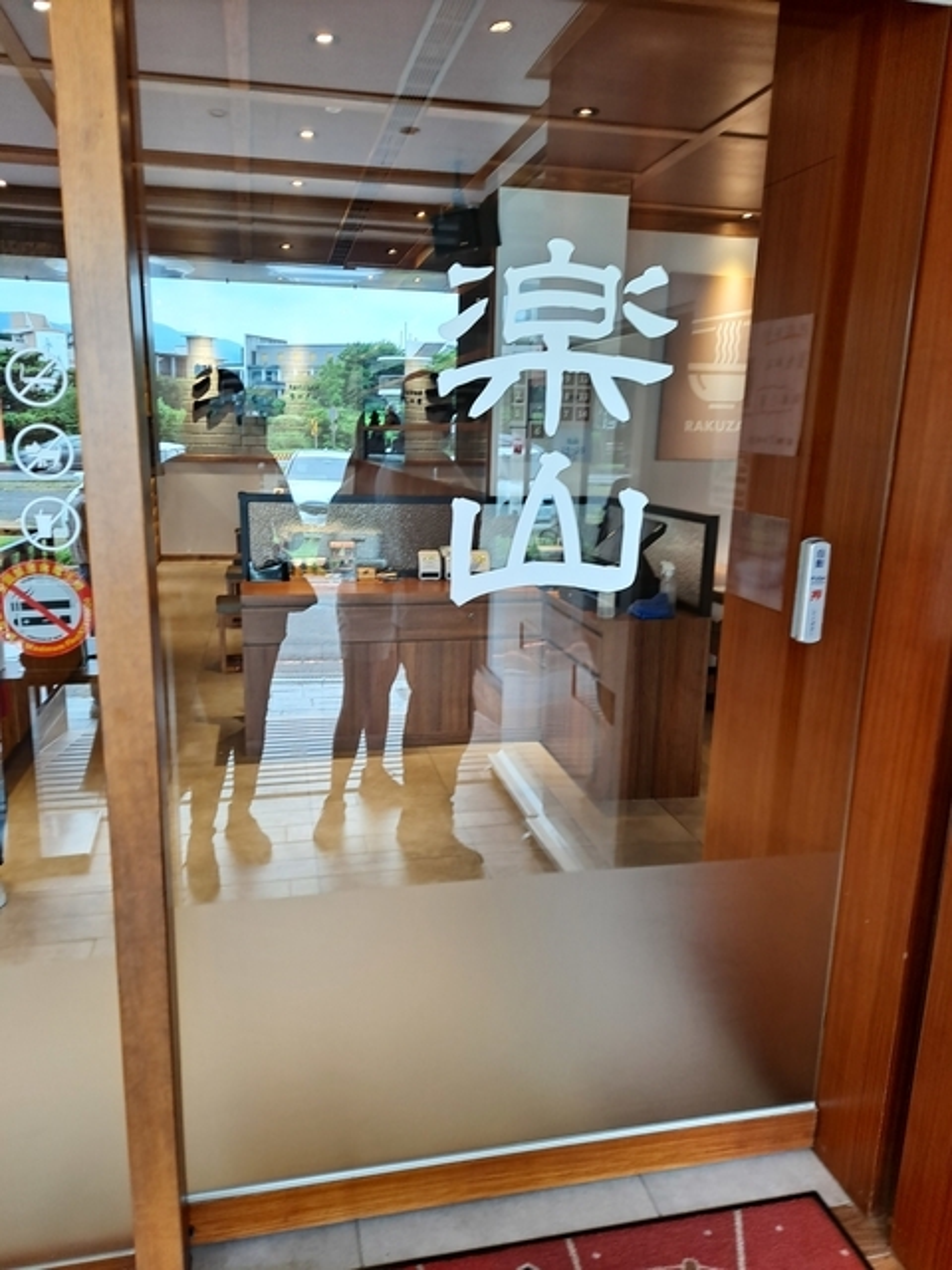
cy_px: 635
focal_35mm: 24
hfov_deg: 56.8
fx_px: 880
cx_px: 476
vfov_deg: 71.6
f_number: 1.8
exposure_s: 1/60
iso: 40
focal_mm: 5.23
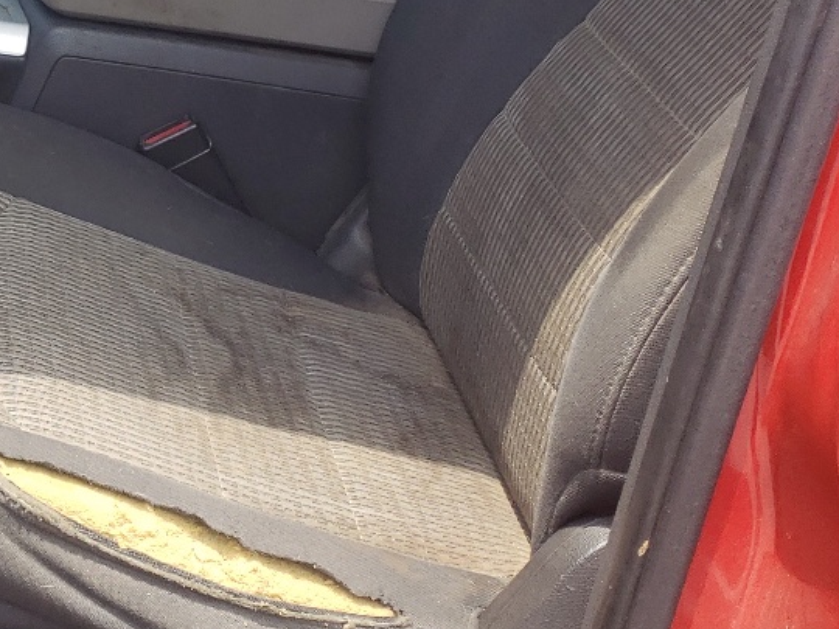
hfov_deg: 23.9
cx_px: -56
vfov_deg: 18.7
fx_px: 1866
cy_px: 12
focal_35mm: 77
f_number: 1.5
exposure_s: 1/417
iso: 50
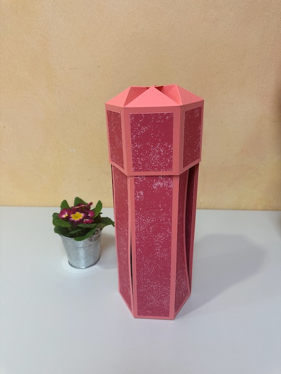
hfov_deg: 56.8
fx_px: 260
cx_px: 140
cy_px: 187
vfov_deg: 71.6
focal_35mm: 24
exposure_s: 1/100
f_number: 1.78
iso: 160
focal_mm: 6.86
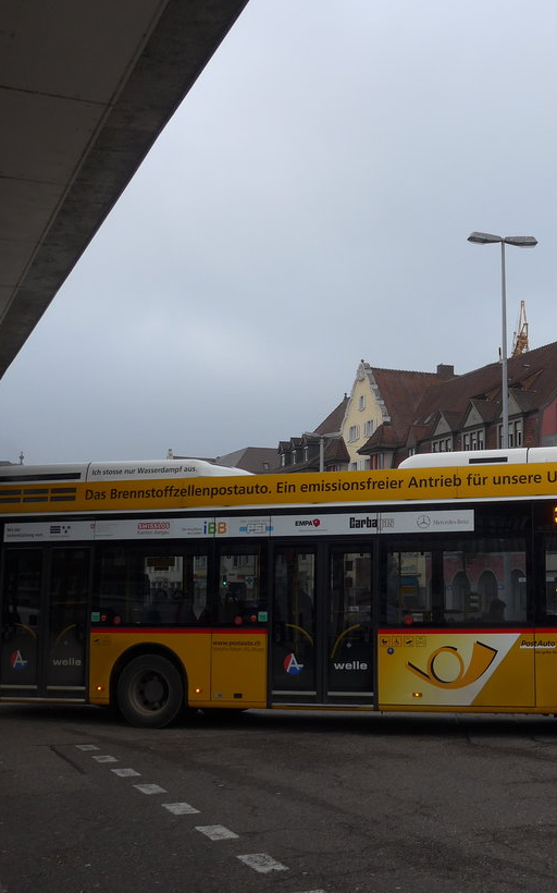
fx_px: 1094
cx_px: 440
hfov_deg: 28.0
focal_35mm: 45
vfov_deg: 44.4
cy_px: 441
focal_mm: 6
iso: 80
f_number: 2.8
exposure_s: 1/160
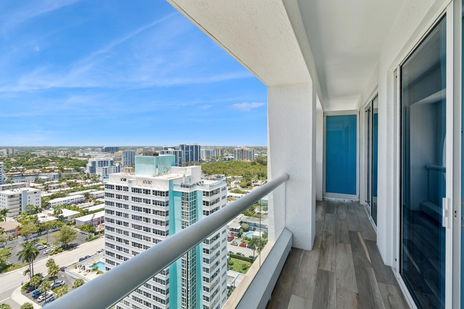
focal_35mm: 16
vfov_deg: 73.7
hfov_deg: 96.7
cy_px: 154
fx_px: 206
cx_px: 232
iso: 400
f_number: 8
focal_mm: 16
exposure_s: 1/500
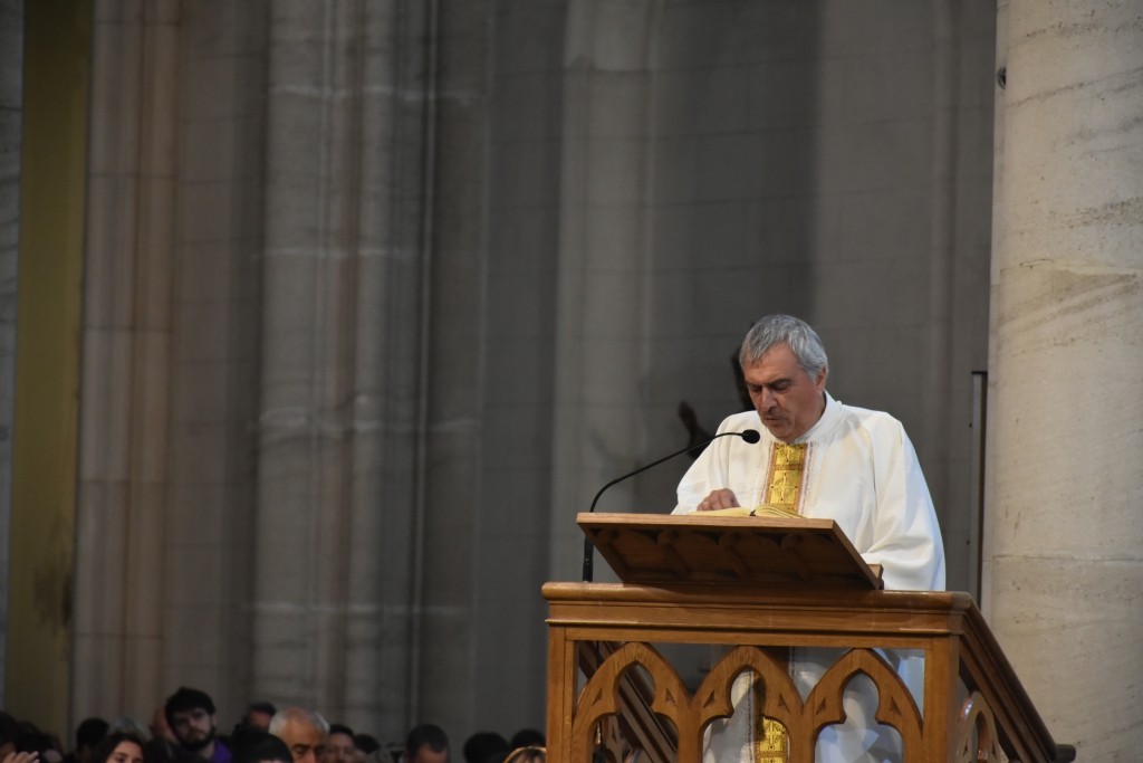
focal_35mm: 210
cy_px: 382
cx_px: 572
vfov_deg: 6.5
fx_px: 6668
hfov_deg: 9.8
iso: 1600
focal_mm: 140
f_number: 5.6
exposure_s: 1/20
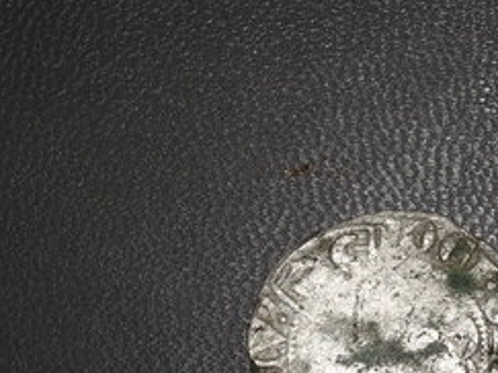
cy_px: 339
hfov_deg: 14.0
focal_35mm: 140
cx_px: 410
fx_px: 2013
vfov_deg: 10.5
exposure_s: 1/60
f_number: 4.5
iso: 80
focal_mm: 11.66
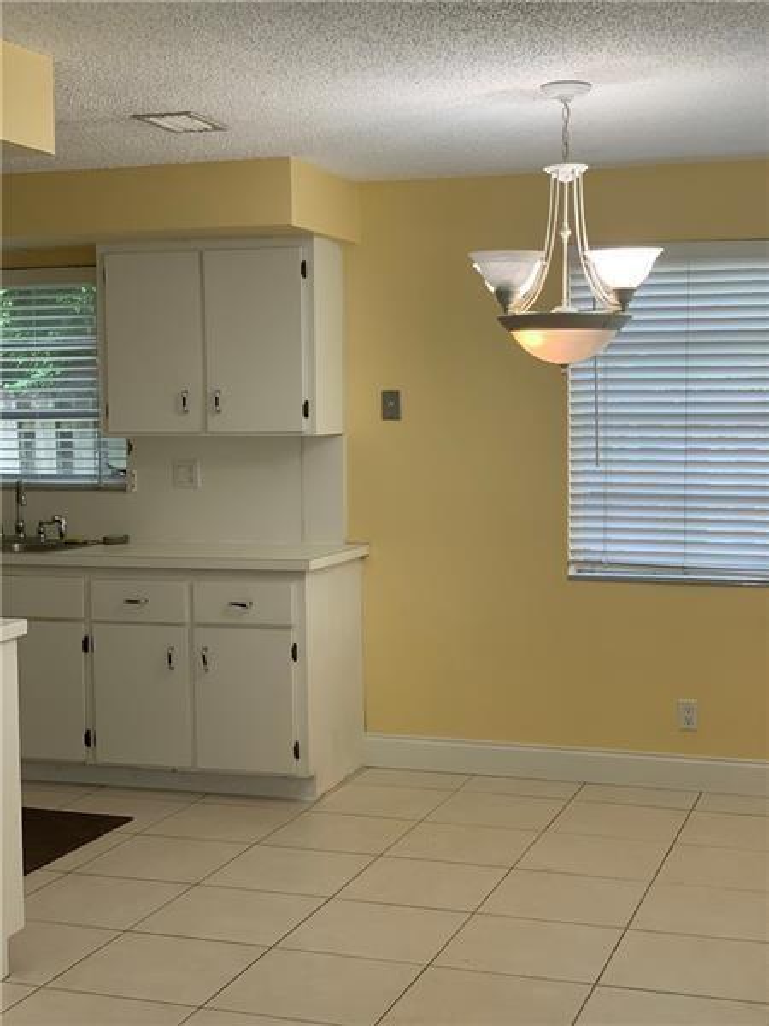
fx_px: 1540
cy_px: 513
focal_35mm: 52
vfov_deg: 36.8
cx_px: 384
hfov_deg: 28.0
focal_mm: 6
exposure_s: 1/60
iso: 80
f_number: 2.4
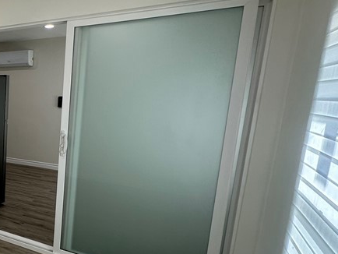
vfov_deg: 42.8
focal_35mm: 33
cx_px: -48
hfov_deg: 41.7
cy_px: 149
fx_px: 322
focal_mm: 2.22
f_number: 2.2
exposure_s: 1/120
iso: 50
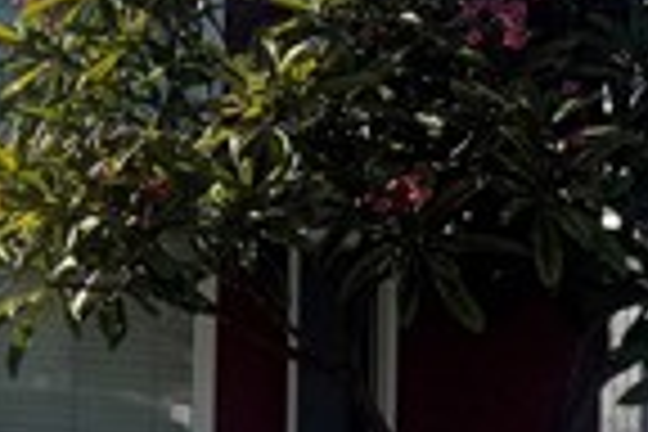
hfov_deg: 16.0
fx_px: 1998
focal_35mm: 111
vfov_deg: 12.3
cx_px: -477
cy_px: 153
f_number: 1.78
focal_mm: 6.76
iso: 100
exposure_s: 1/4975
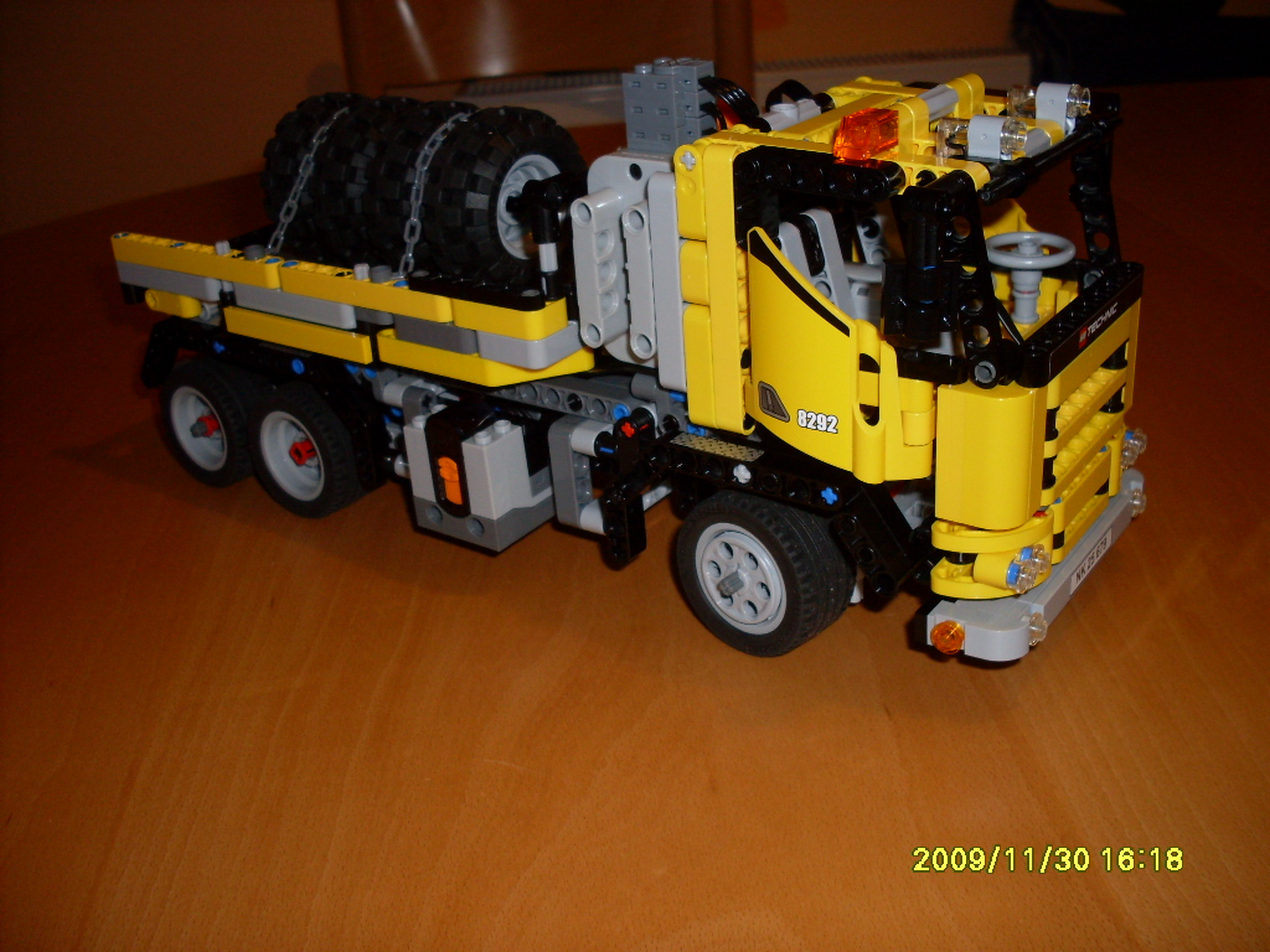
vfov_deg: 37.7
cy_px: 476
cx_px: 635
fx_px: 1394
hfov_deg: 49.0
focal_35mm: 38
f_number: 2.8
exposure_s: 1/45
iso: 100
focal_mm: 6.3
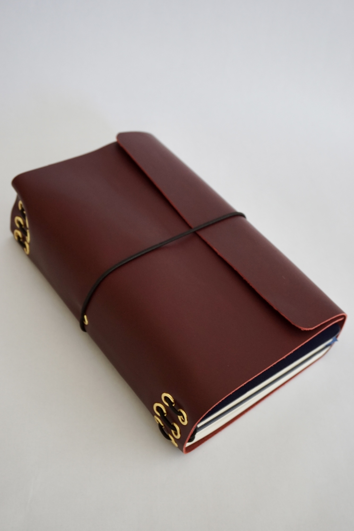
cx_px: 177
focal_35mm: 39
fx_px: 575
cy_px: 266
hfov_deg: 34.2
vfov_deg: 49.6
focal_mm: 26
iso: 400
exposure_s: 1/60
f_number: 5
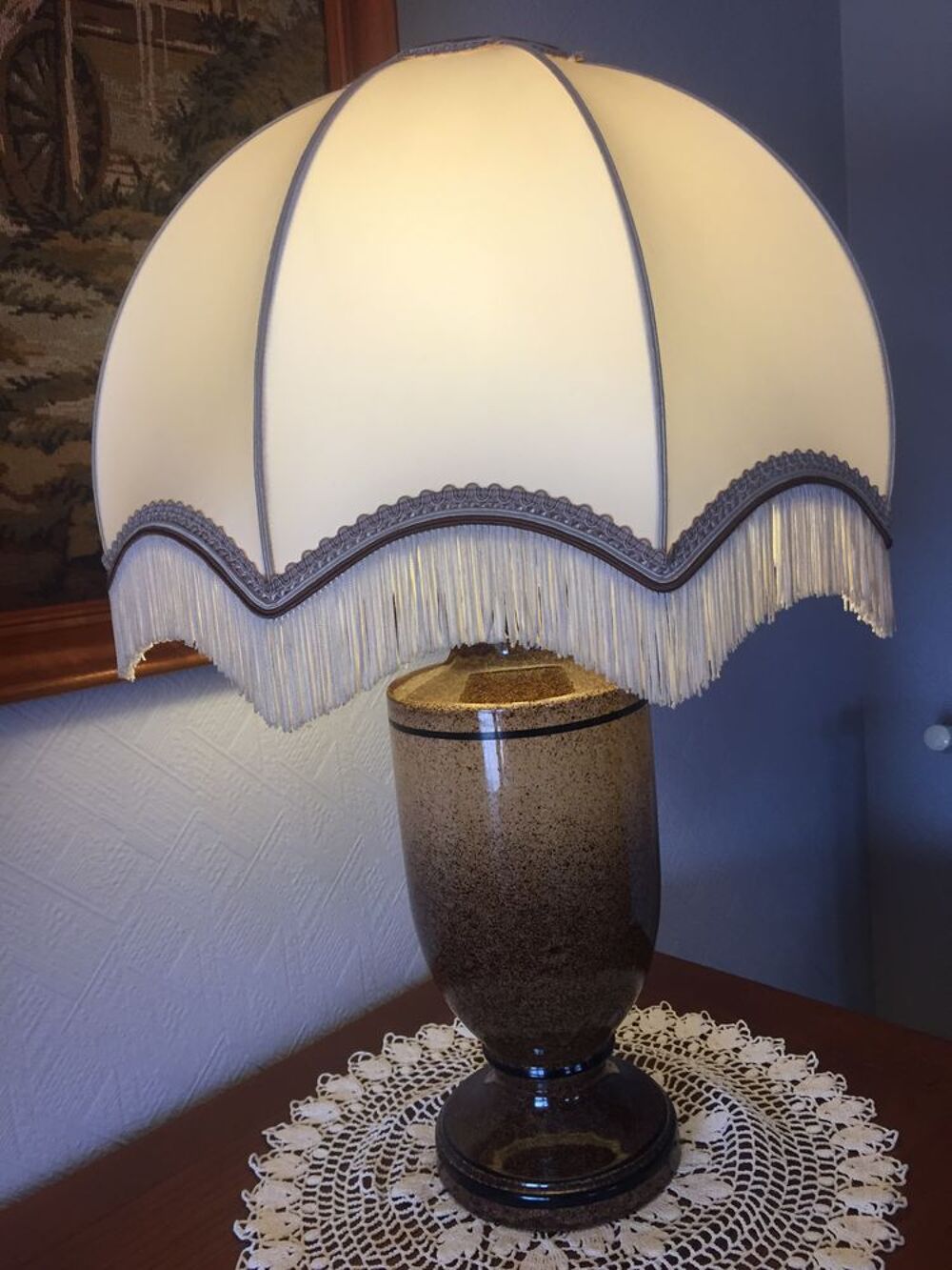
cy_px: 635
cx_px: 476
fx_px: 1063
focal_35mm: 29
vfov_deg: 61.7
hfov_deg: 48.2
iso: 64
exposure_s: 1/33
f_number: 2.2
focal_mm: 4.15
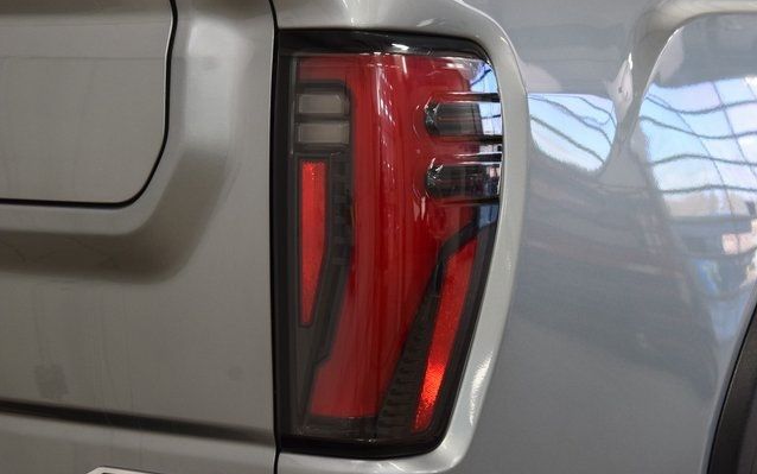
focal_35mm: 89
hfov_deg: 23.3
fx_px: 1836
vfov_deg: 14.7
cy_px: 252
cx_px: 378
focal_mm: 58
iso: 1100
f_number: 7.1
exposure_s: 1/30
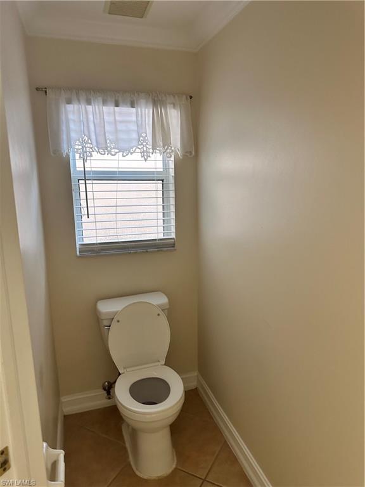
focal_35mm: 24
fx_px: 337
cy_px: 244
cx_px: 182
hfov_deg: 56.8
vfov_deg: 71.6
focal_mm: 6.86
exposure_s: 1/60
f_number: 1.78
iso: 250
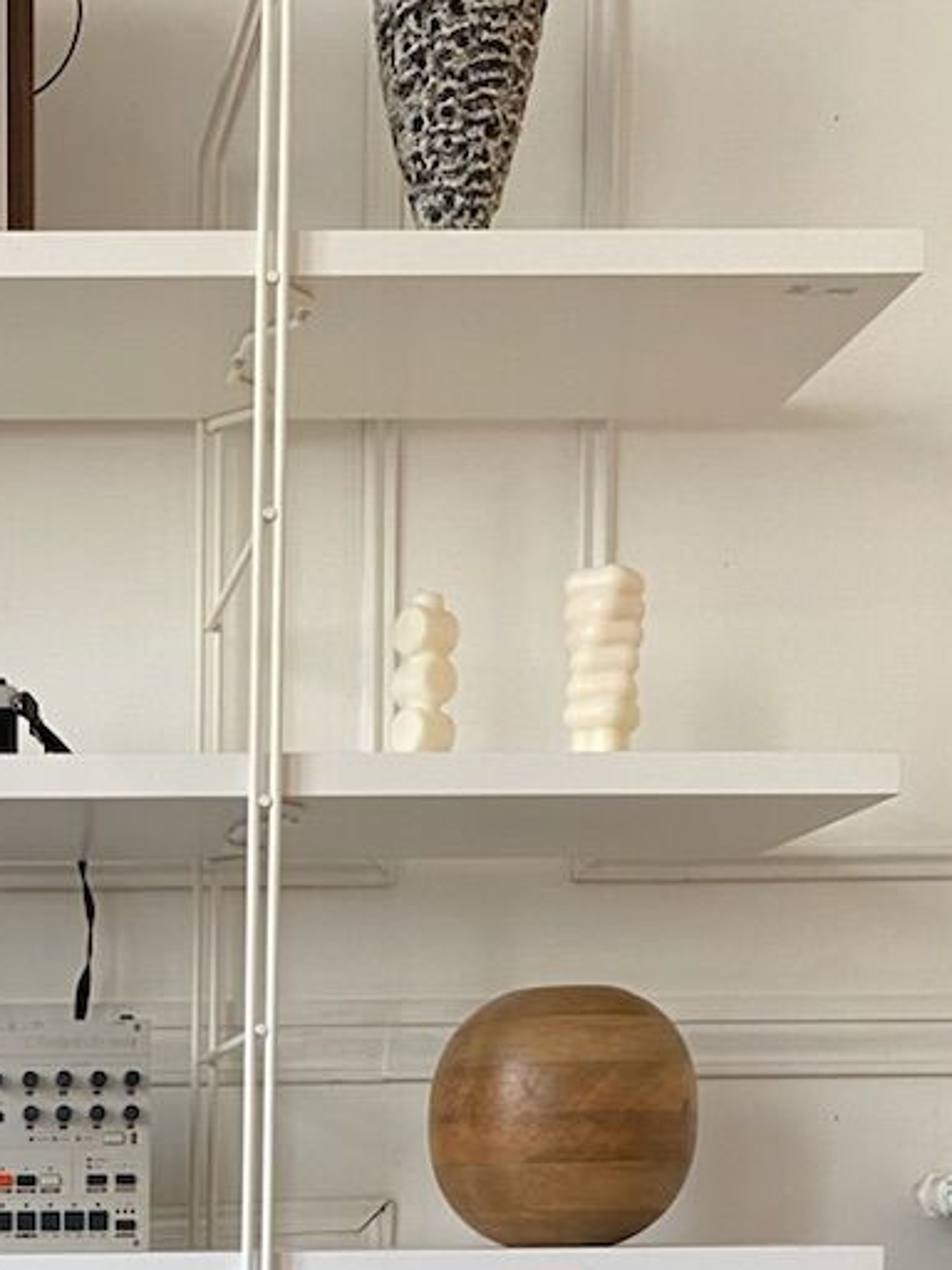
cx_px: -55
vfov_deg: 26.5
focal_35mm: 65
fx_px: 2383
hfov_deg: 21.6
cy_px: 1521
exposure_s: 1/78
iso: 125
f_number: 1.8
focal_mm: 4.25
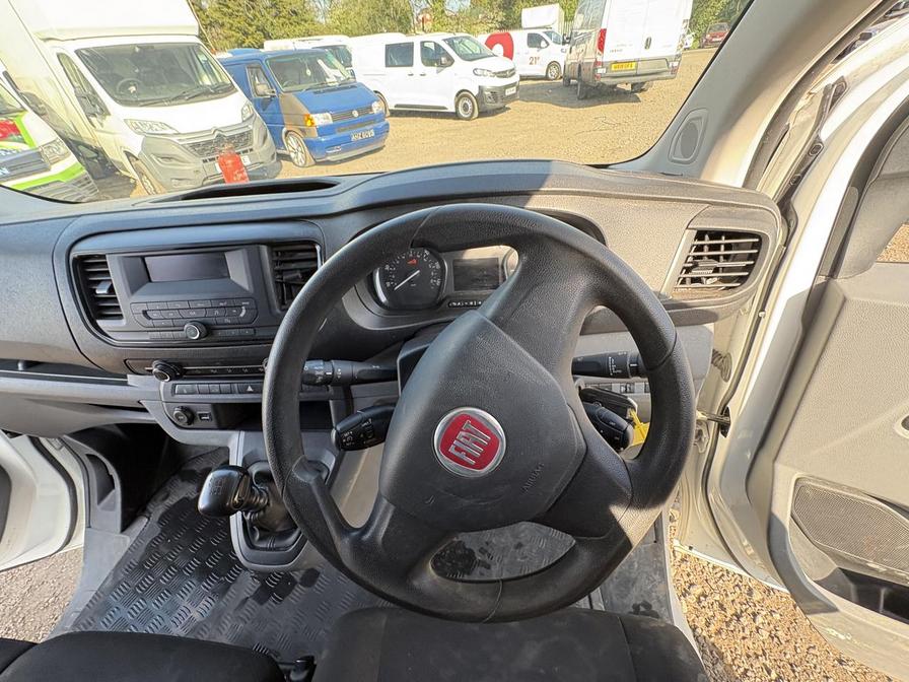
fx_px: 368
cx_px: 454
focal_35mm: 14
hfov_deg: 102.1
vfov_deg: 85.7
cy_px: 341
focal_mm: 2.22
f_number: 2.2
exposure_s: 1/99
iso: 160
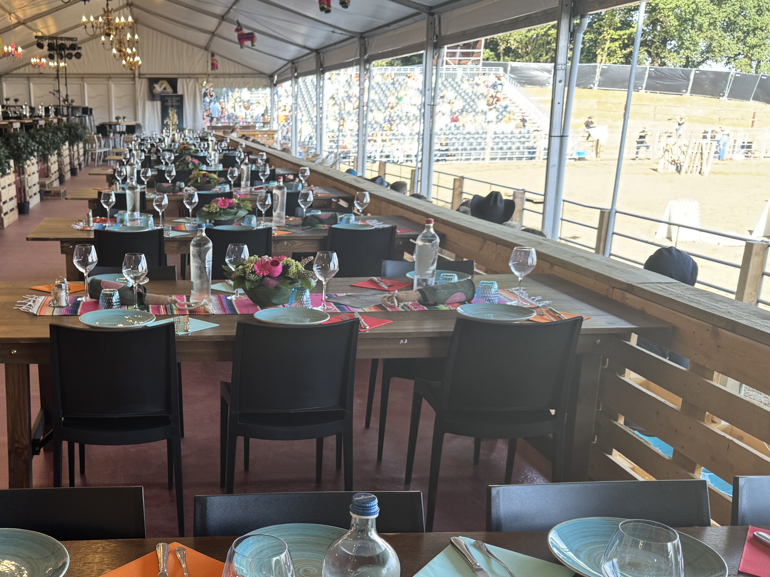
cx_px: 195
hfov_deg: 46.2
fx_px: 867
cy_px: 400
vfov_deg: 36.3
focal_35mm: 39
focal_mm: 6.76
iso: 64
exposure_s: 1/100
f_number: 1.78
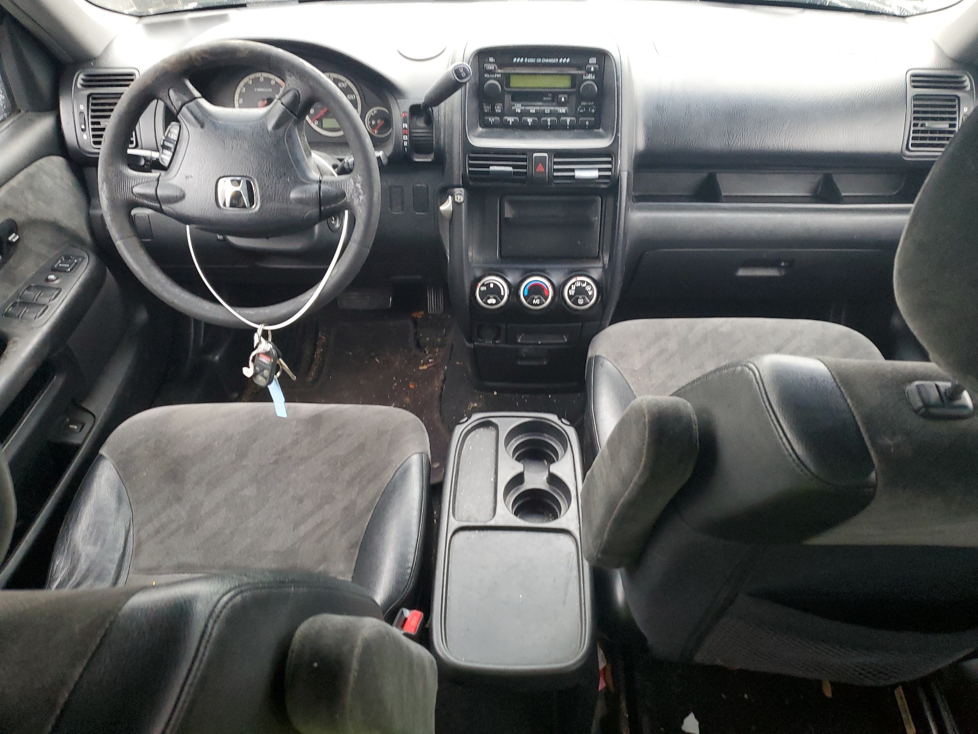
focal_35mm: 26
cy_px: 367
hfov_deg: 67.3
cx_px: 489
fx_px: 735
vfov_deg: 53.1
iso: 184
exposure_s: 1/60.2
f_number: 1.5
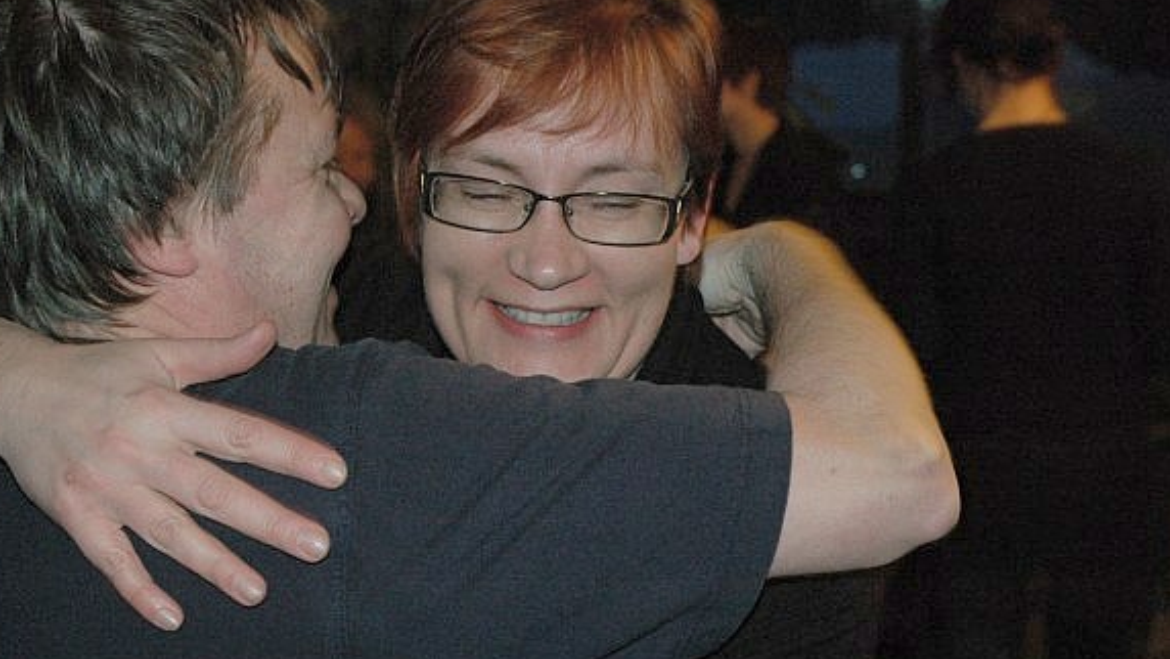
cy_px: 311
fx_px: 2358
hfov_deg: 27.9
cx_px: 585
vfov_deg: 15.9
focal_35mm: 76
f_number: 5
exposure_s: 1/60
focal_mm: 46
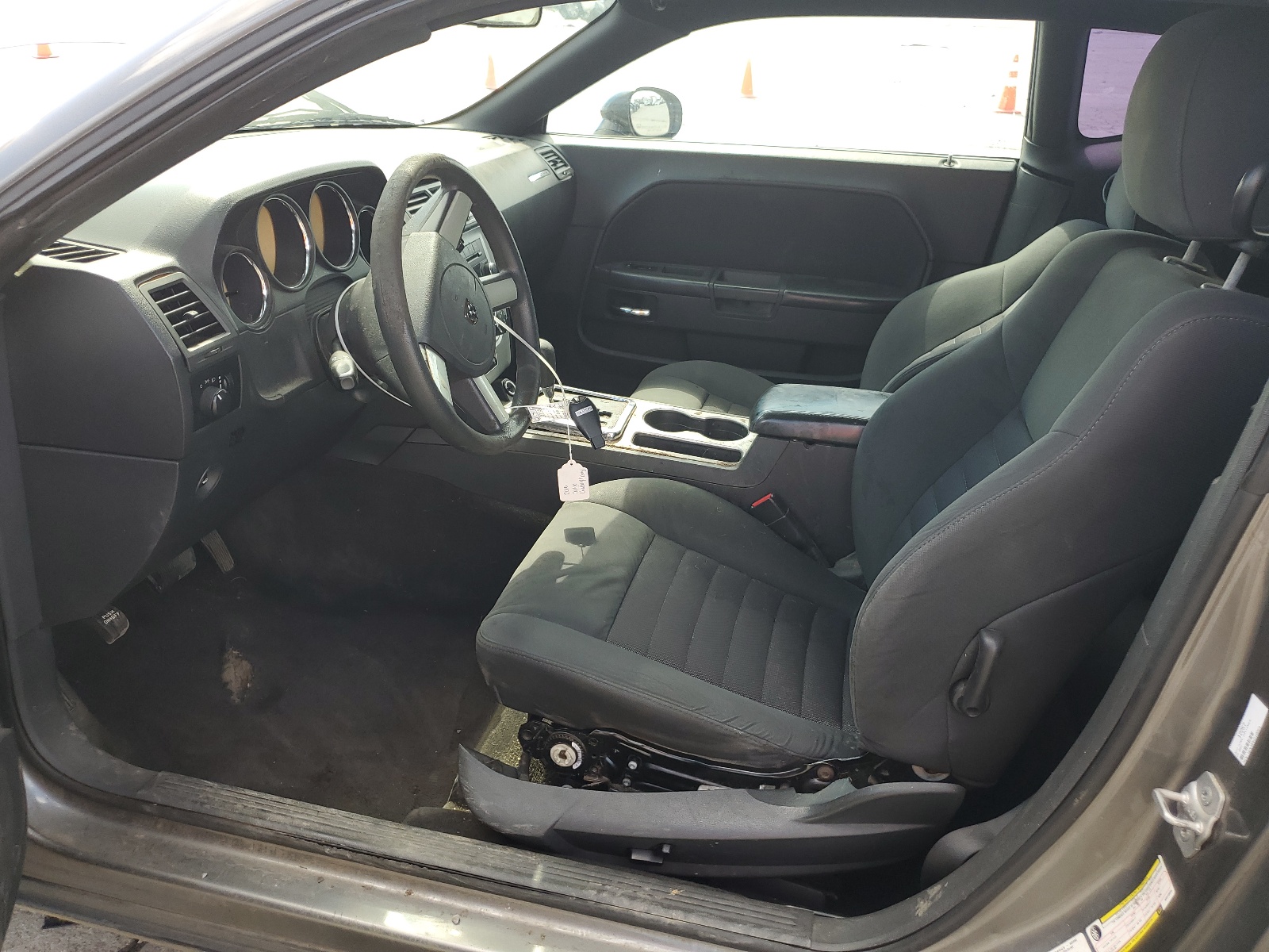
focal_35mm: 26
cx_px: 634
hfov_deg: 67.3
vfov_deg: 53.1
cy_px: 476
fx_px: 953
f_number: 1.5
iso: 50
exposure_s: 1/303
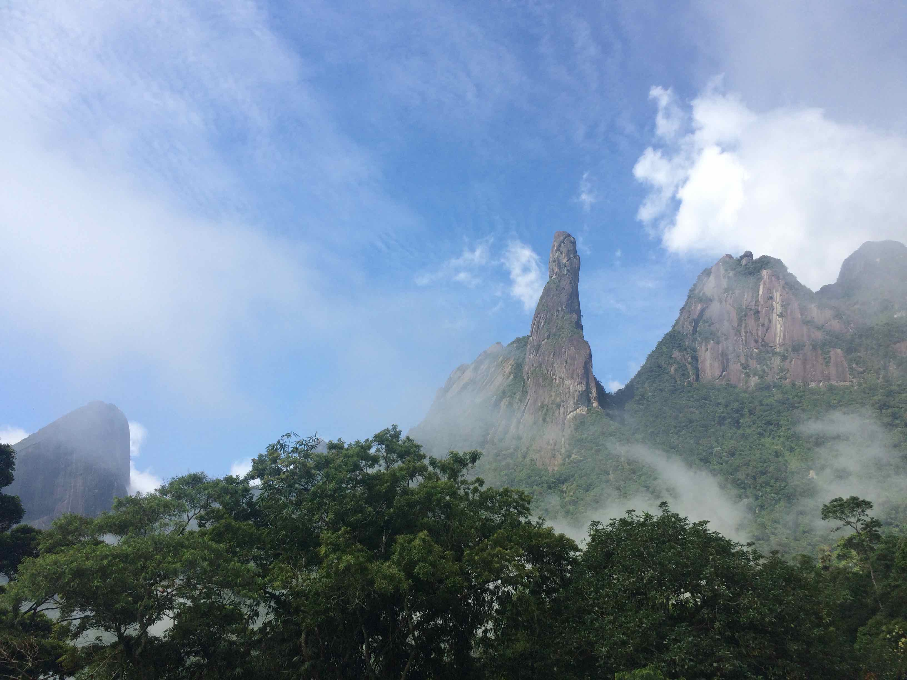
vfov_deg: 48.2
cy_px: 340
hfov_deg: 61.7
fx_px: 760
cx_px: 454
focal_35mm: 29
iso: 32
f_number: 2.2
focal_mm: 4.15
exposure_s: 1/2415
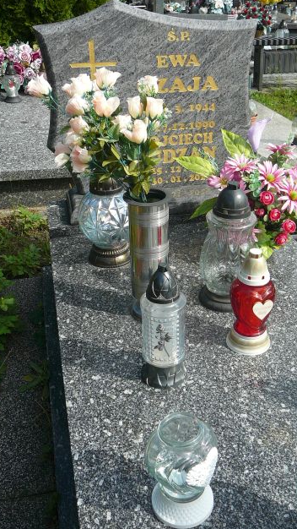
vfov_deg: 51.6
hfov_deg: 30.3
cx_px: 177
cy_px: 265
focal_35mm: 39
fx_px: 546
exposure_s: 1/800
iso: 80
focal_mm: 5.2
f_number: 2.8
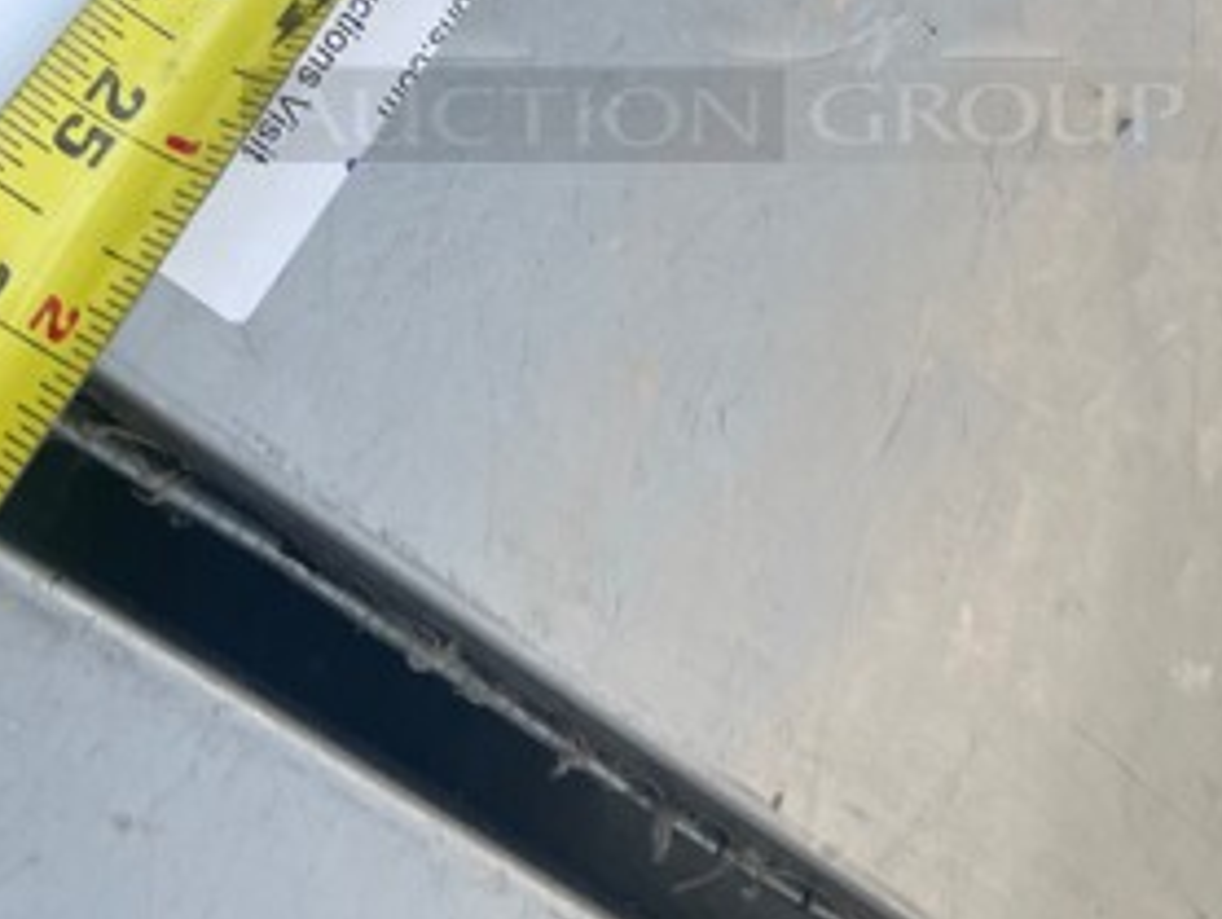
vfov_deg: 24.2
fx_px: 2014
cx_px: 734
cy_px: -70
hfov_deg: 33.6
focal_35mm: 57
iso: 100
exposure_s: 1/121
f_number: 1.6
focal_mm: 5.1
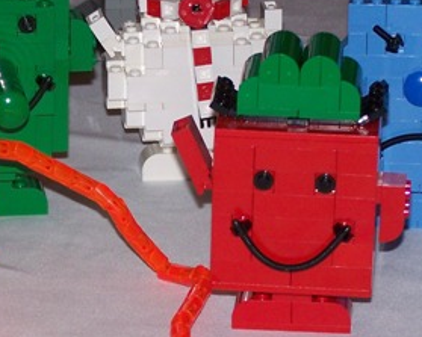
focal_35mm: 253
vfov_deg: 6.1
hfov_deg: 7.6
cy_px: 271
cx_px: 57
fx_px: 3159
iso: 80
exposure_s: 1/80
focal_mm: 15.6
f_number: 3.2
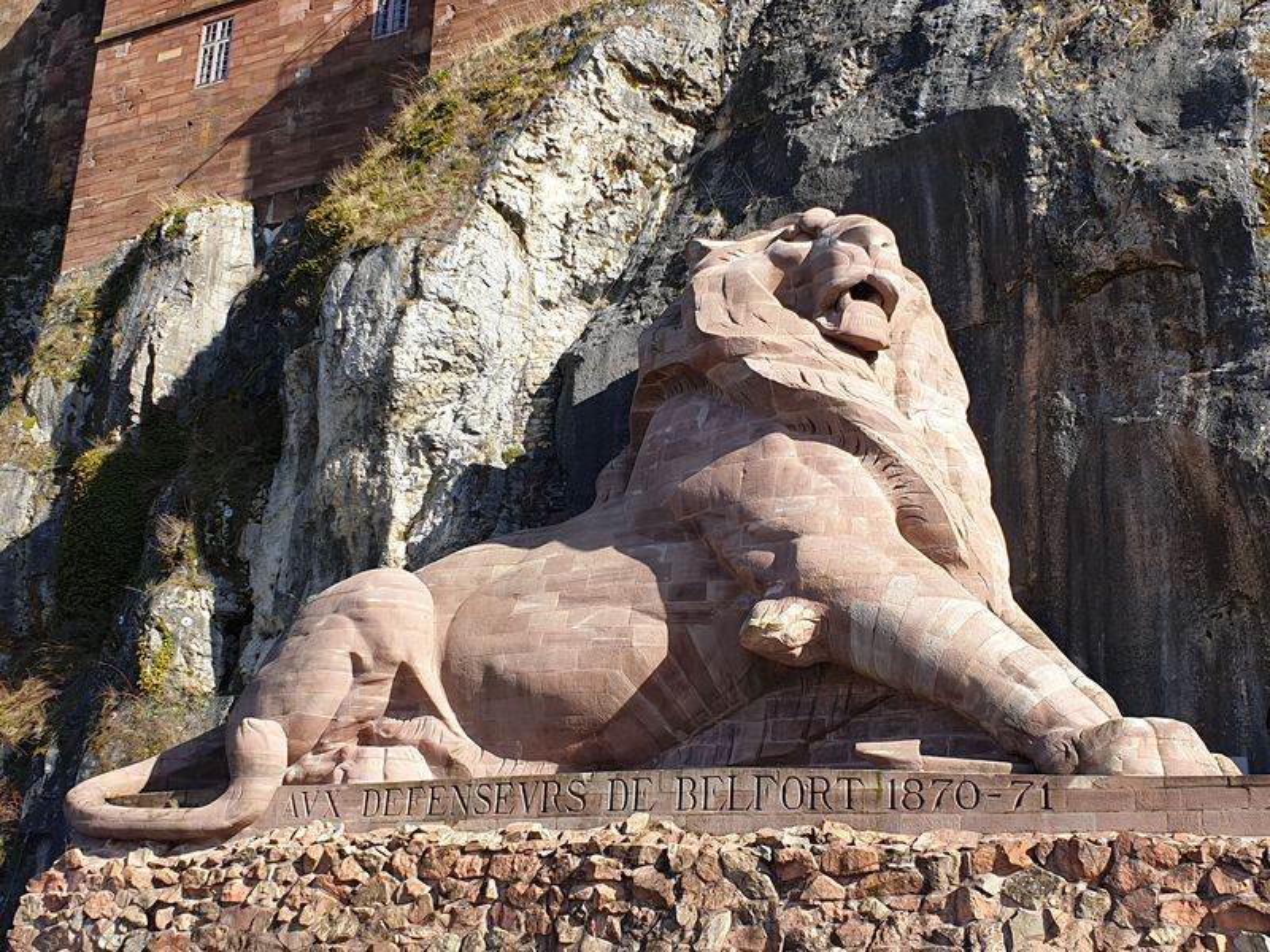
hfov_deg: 67.3
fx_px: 954
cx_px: 635
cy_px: 476
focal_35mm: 26
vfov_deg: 53.1
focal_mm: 4.3
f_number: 2.4
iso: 50
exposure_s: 1/825
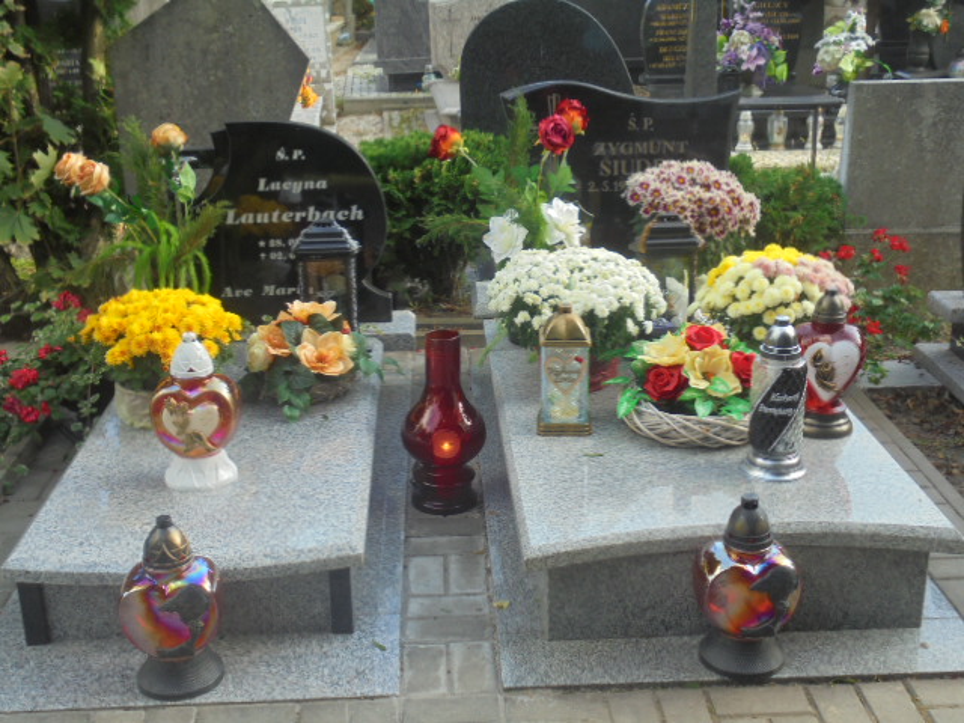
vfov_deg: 33.6
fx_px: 1197
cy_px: 362
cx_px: 482
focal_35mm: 43
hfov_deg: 43.9
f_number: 4.5
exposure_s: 1/60
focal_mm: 7.8
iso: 100
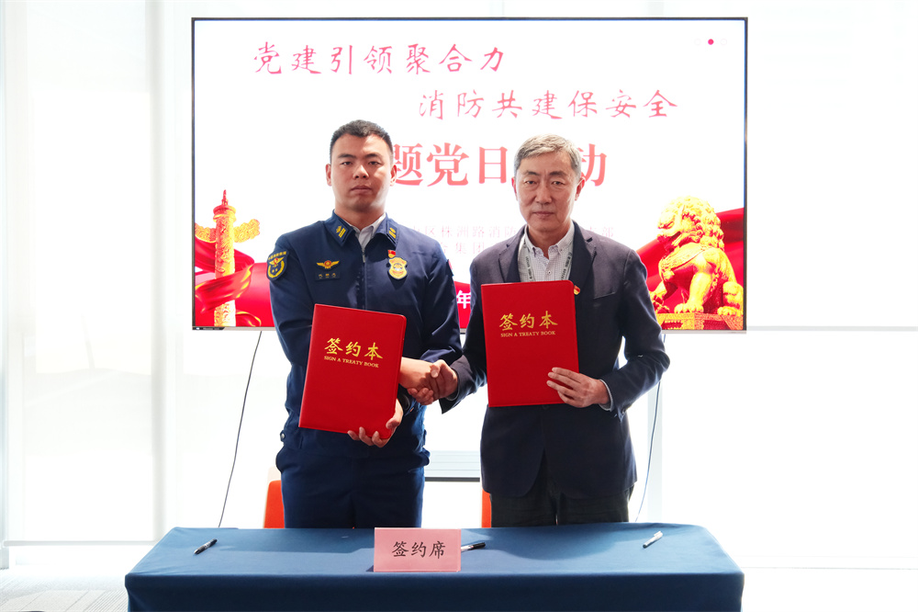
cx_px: 459
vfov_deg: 30.5
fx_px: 1122
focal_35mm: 44
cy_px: 306
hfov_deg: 44.5
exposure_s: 1/125
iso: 2000
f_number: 4
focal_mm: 29.3
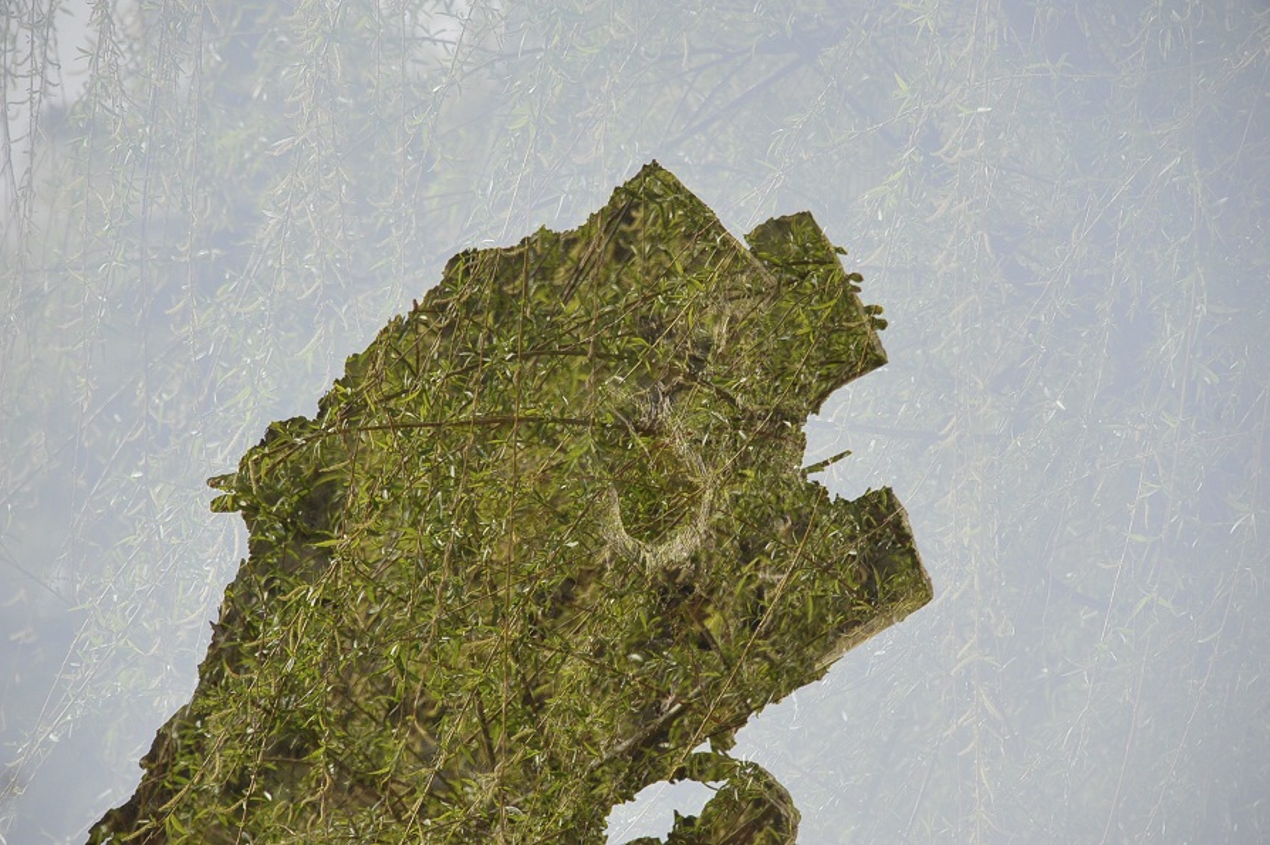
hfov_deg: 6.9
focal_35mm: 300
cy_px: 422
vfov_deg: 4.6
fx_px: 10577
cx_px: 635
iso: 200
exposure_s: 1/640
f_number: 9
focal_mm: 300
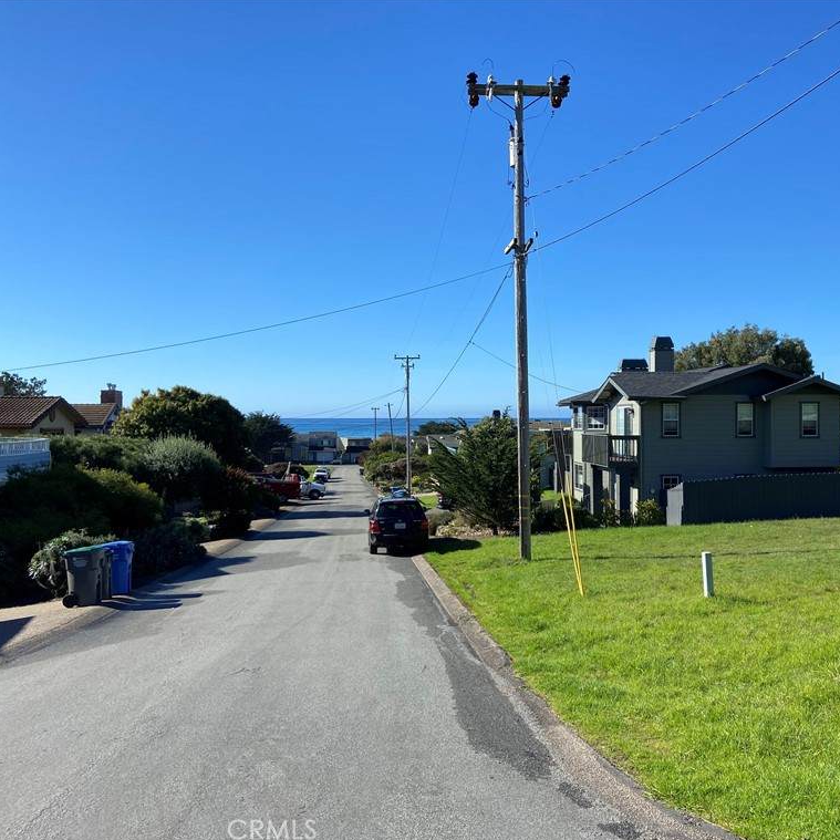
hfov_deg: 52.1
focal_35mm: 31
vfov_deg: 52.5
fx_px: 851
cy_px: 421
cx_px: 510
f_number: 1.8
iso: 32
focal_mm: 4.25
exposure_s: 1/2755
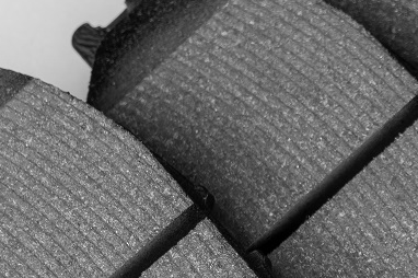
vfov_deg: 3.3
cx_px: 513
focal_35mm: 411
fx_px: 4768
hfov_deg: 5.0
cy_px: 209
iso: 100
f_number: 10
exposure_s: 1/125
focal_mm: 105
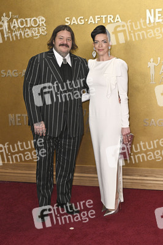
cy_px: 122
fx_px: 361
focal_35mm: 53
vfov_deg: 37.5
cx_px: 82
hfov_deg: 25.5
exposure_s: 1/320
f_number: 5.6
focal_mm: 53
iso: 2500
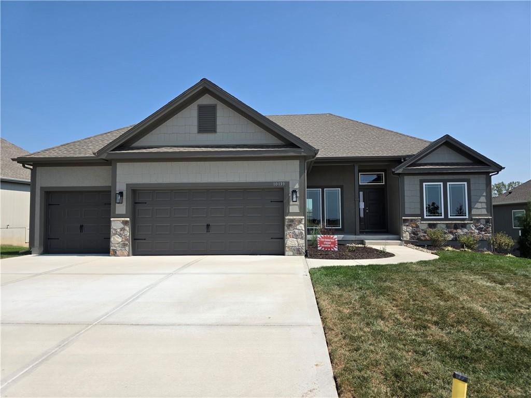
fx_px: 353
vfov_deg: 58.9
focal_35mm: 23
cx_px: 266
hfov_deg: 73.9
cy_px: 199
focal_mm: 6.3
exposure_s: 1/7944
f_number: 1.7
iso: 80
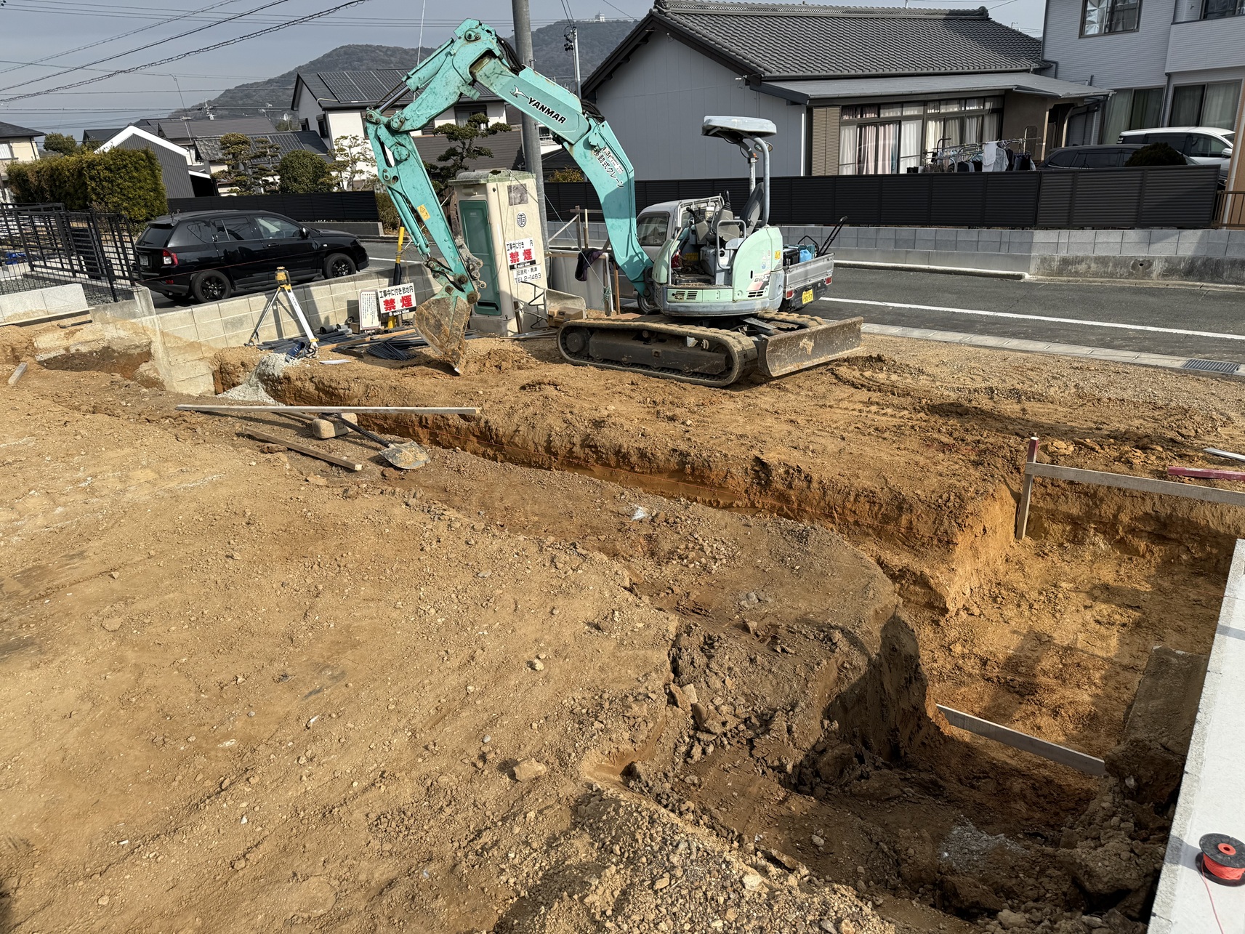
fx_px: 863
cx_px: 622
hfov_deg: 71.6
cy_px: 467
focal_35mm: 24
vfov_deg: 56.8
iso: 80
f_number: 1.78
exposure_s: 1/4975
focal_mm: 6.76
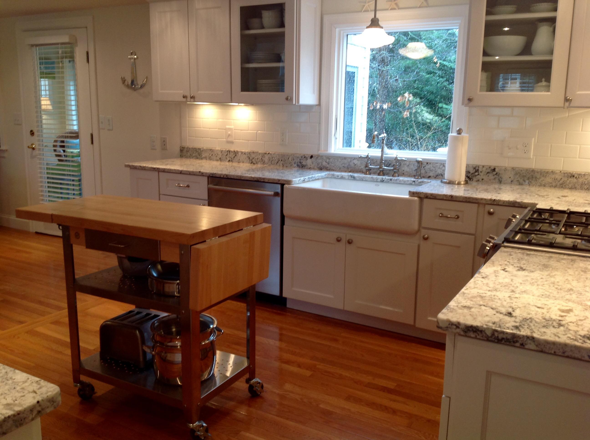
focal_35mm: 35
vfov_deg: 40.6
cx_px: 295
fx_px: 596
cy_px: 220
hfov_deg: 52.7
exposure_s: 1/15
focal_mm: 4.28
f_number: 2.4
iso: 50
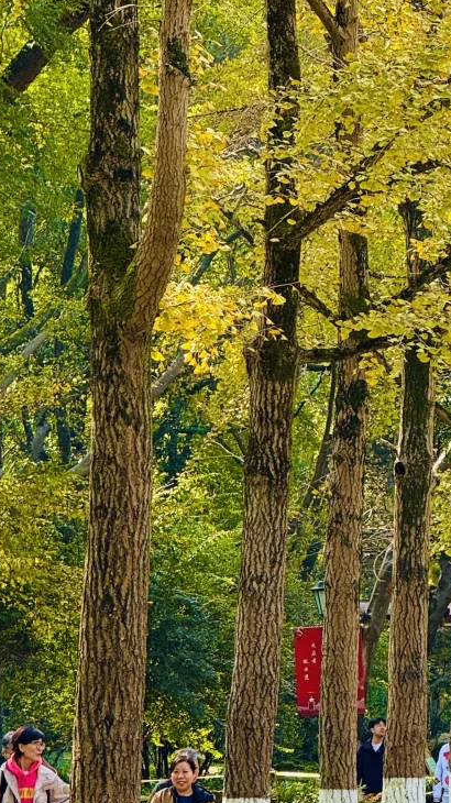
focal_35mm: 258
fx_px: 5491
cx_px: 314
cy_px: 490
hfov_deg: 4.7
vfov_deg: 8.4
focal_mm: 15.66
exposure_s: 1/147
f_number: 2.8
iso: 64
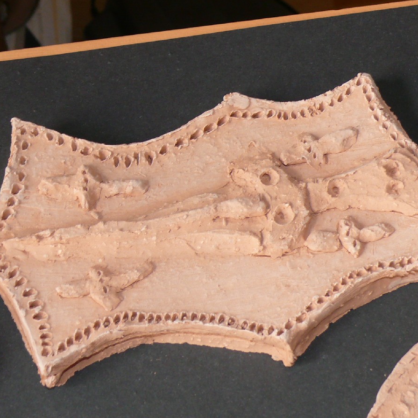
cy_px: 208
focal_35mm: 96
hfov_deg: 18.1
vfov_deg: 18.1
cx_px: 241
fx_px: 1312
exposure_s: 1/30
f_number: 3.2
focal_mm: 11.8
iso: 200
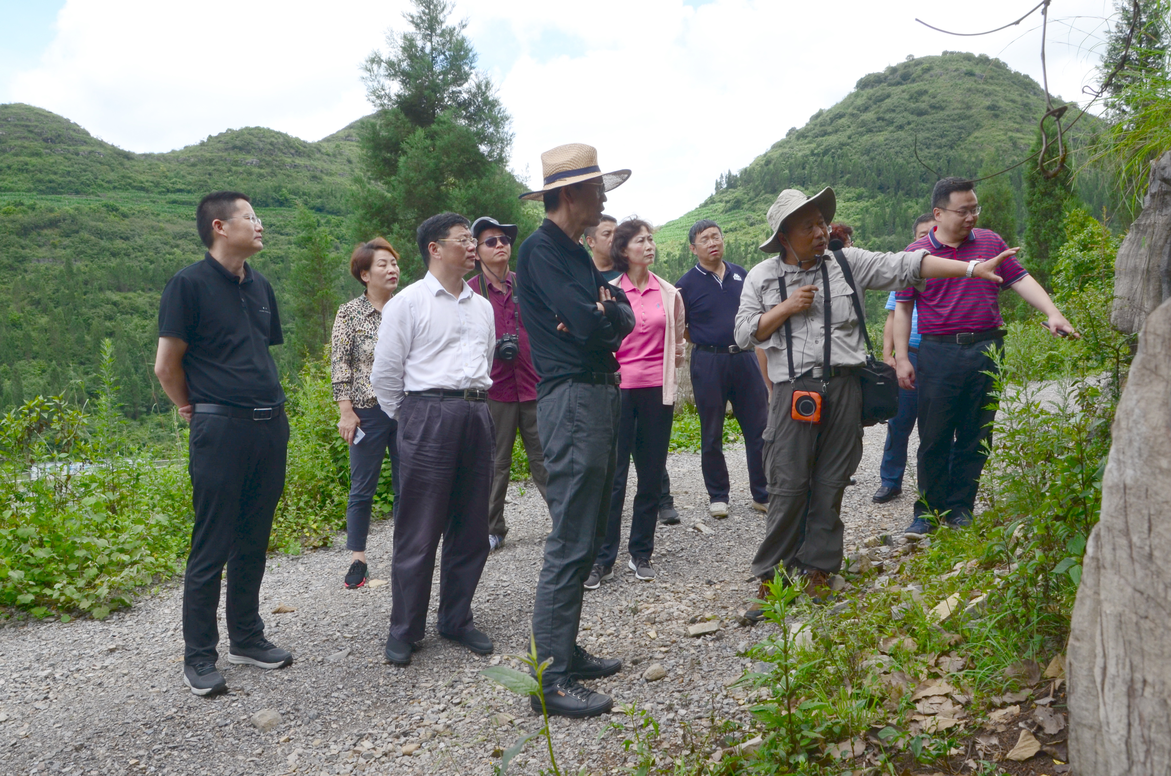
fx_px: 1023
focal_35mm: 32
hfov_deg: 59.6
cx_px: 586
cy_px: 388
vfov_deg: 41.5
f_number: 14
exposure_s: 1/160
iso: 400
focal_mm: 21
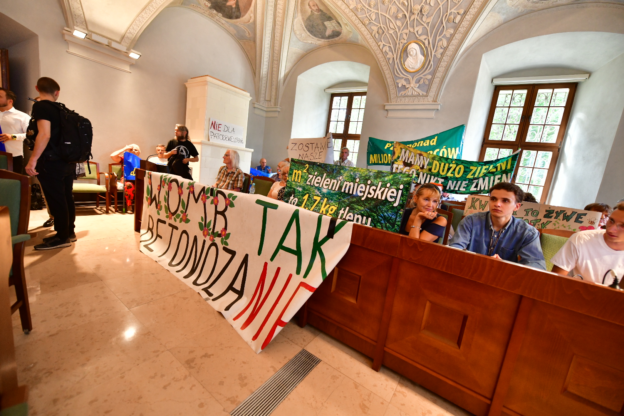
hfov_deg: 104.3
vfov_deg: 81.2
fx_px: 243
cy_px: 208
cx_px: 312
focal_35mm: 14
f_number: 2.8
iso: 1400
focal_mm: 14
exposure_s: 1/125
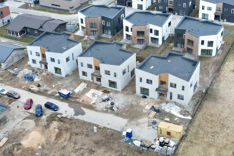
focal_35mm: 22
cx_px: 117
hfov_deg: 78.6
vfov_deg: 57.2
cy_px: 78
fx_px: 143
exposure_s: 1/40
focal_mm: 8.38
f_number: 2.8
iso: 100
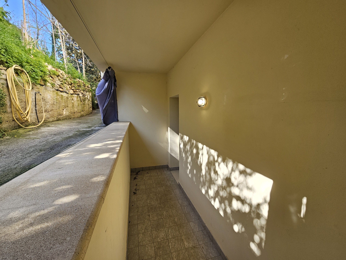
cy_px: 130
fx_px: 130
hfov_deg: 106.2
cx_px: 173
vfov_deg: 89.9
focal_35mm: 13
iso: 50
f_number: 2.2
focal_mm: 2.2
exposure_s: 1/178
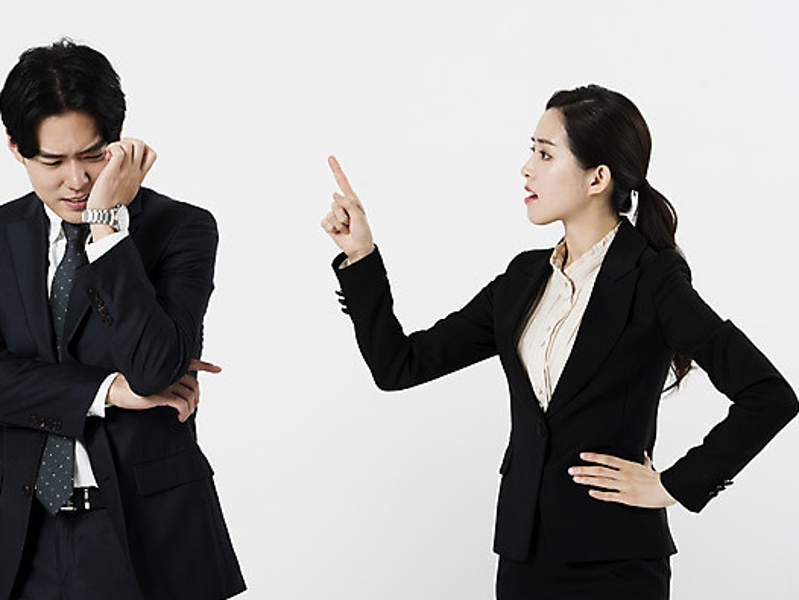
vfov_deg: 14.2
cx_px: 358
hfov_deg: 18.9
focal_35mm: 104
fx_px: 2402
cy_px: 299
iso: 64
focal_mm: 95
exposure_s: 1/125
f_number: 8
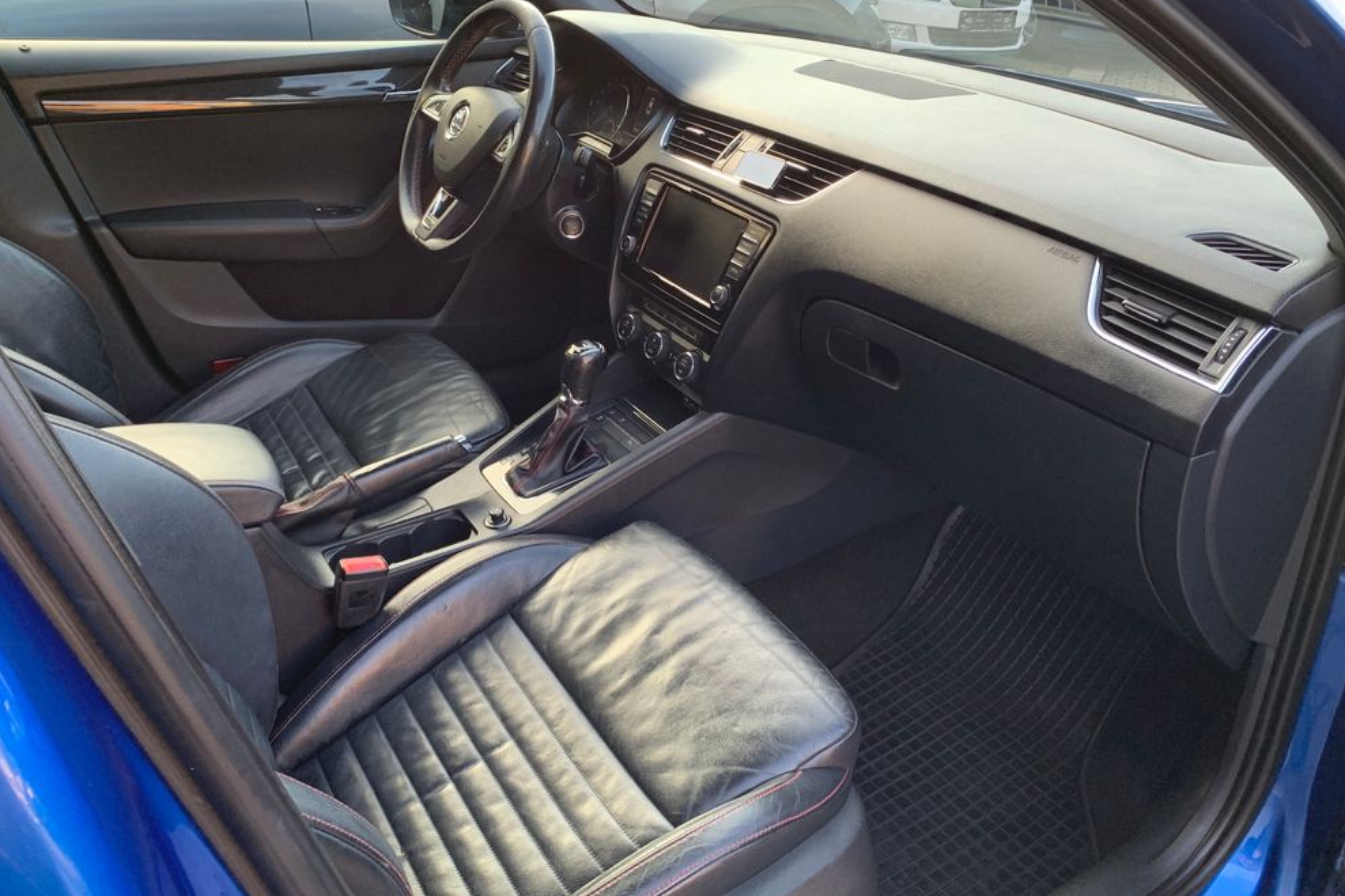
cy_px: 408
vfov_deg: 46.3
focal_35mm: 28
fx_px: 1046
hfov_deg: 65.5
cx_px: 695
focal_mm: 4.25
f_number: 1.8
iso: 100
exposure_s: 1/121
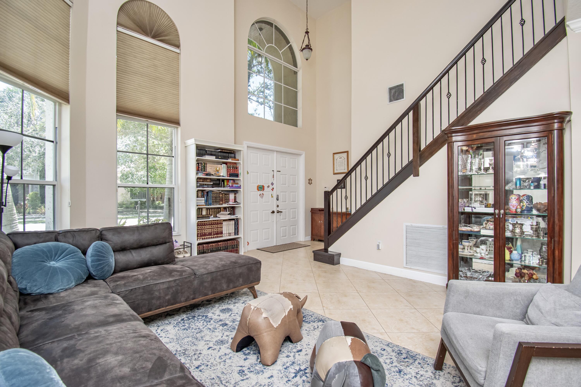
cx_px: 290
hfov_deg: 100.4
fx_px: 242
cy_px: 194
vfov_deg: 77.3
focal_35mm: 15
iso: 800
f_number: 5.6
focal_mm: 10
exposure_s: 1/125
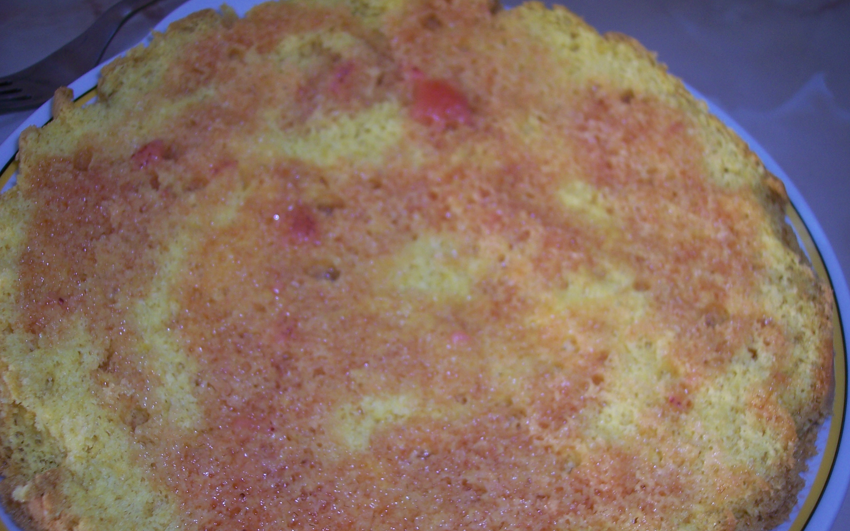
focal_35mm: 42
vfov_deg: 30.5
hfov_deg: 47.2
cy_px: 308
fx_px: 973
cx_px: 431
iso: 100
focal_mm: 8
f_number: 2.8
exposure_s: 1/60
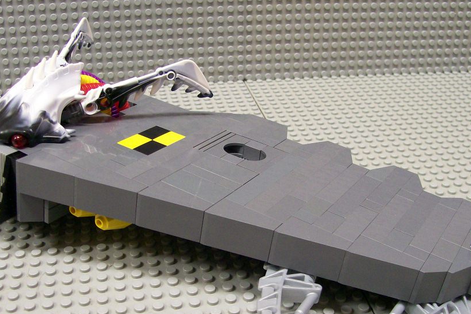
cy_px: 186
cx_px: 220
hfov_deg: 41.9
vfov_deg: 28.6
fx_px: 615
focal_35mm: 47
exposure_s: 1/16.2
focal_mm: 6
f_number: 2.7
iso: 160
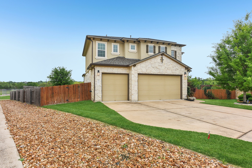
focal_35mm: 20
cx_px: 126
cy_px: 84
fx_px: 140
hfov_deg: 84.0
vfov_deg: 61.9
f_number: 8
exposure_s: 1/500
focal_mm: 20
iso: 100
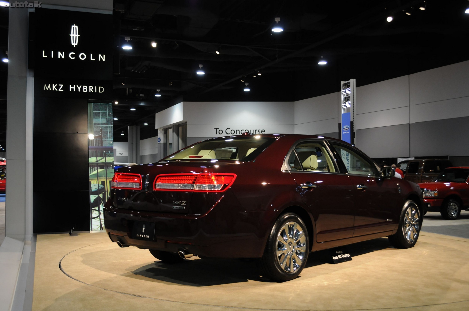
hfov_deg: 49.6
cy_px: 156
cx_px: 234
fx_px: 508
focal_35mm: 39
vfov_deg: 34.1
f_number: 4.2
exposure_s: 1/80
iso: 800
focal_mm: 26
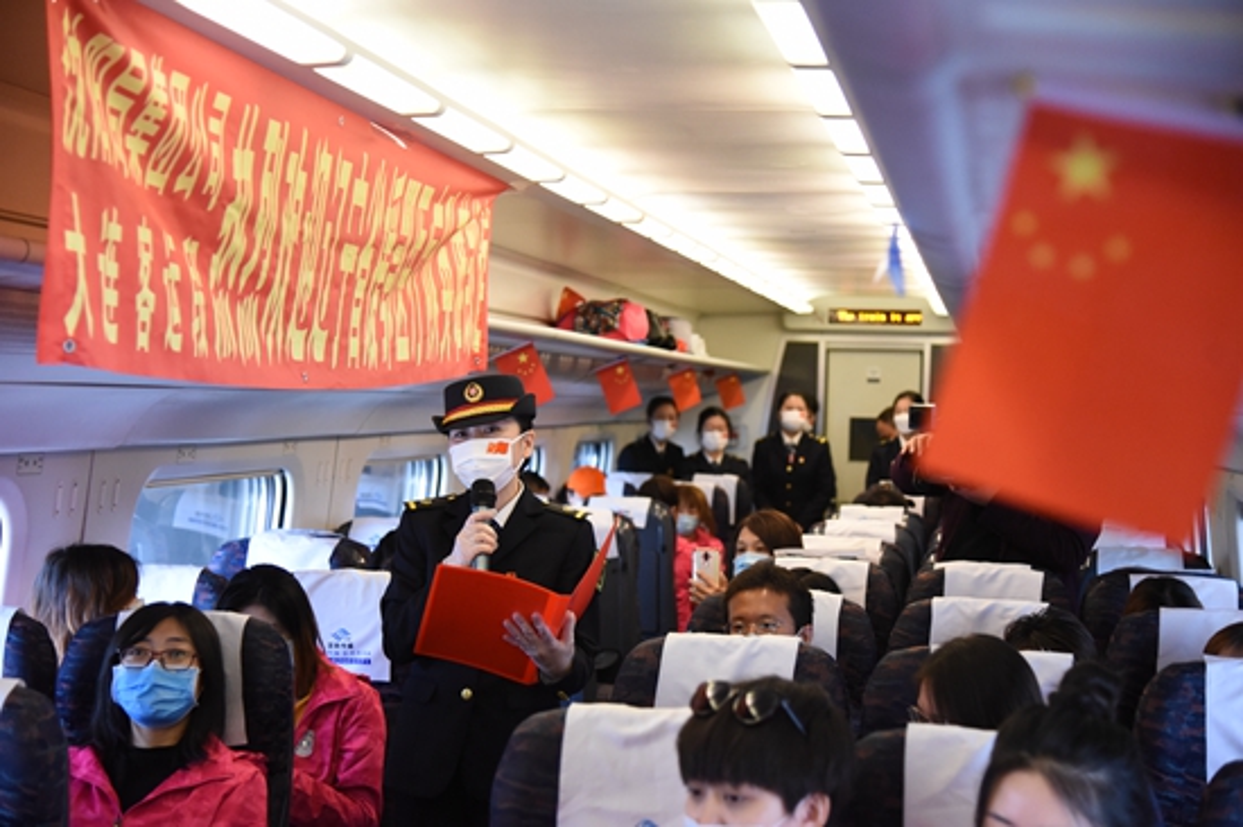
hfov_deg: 32.4
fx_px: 2139
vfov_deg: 21.9
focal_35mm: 62
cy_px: 414
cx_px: 622
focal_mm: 62
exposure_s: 1/200
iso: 4000
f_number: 4
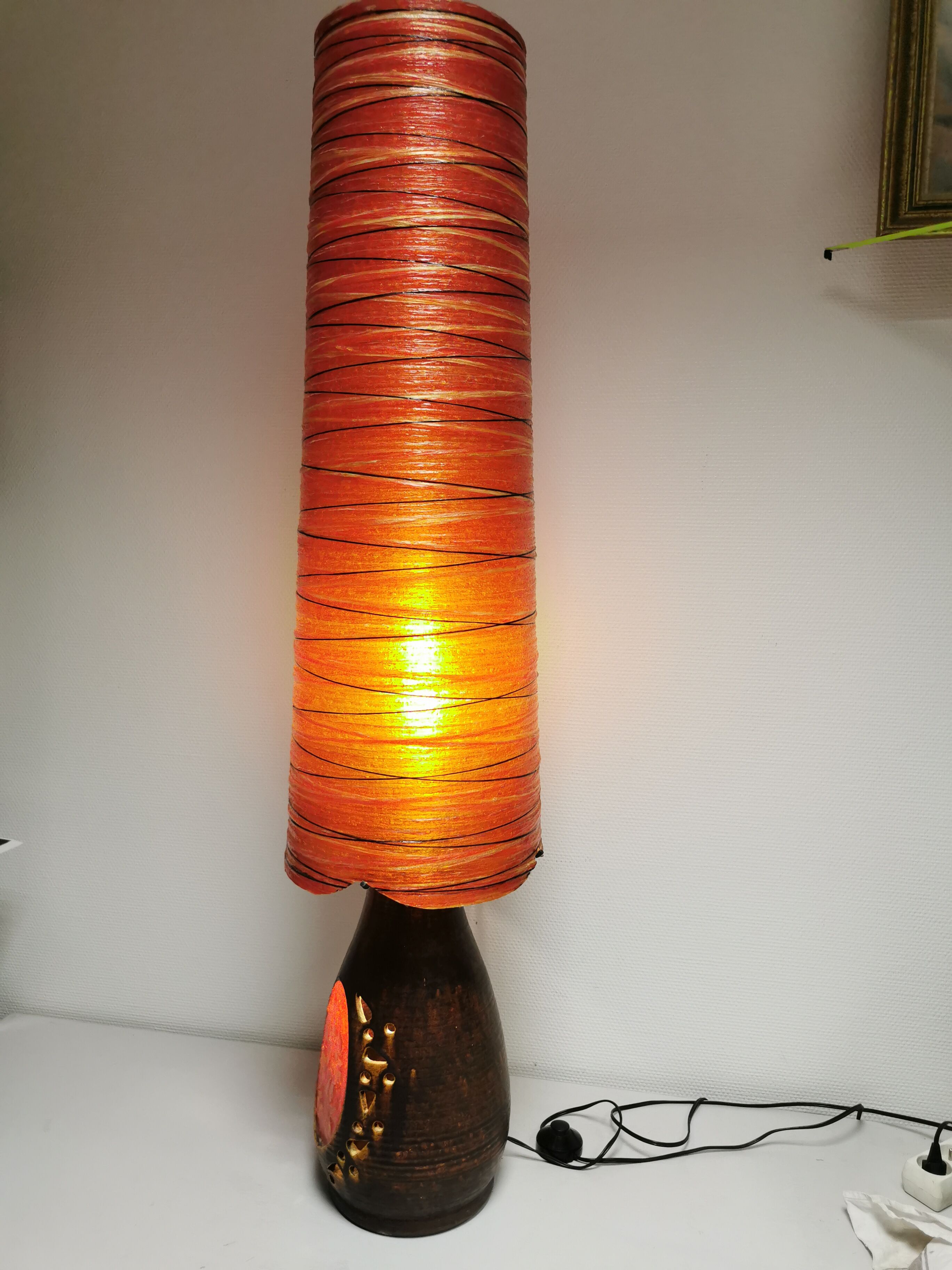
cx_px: 476
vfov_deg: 65.3
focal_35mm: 27
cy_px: 635
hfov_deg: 51.4
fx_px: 990
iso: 160
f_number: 1.8
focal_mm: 5.58
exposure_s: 1/100
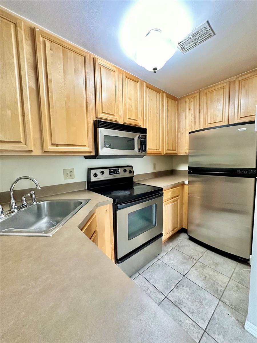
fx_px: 139
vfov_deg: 102.1
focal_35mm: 14
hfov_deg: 85.7
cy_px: 172
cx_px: 128
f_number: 2.2
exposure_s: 1/60
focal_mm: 2.22
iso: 500
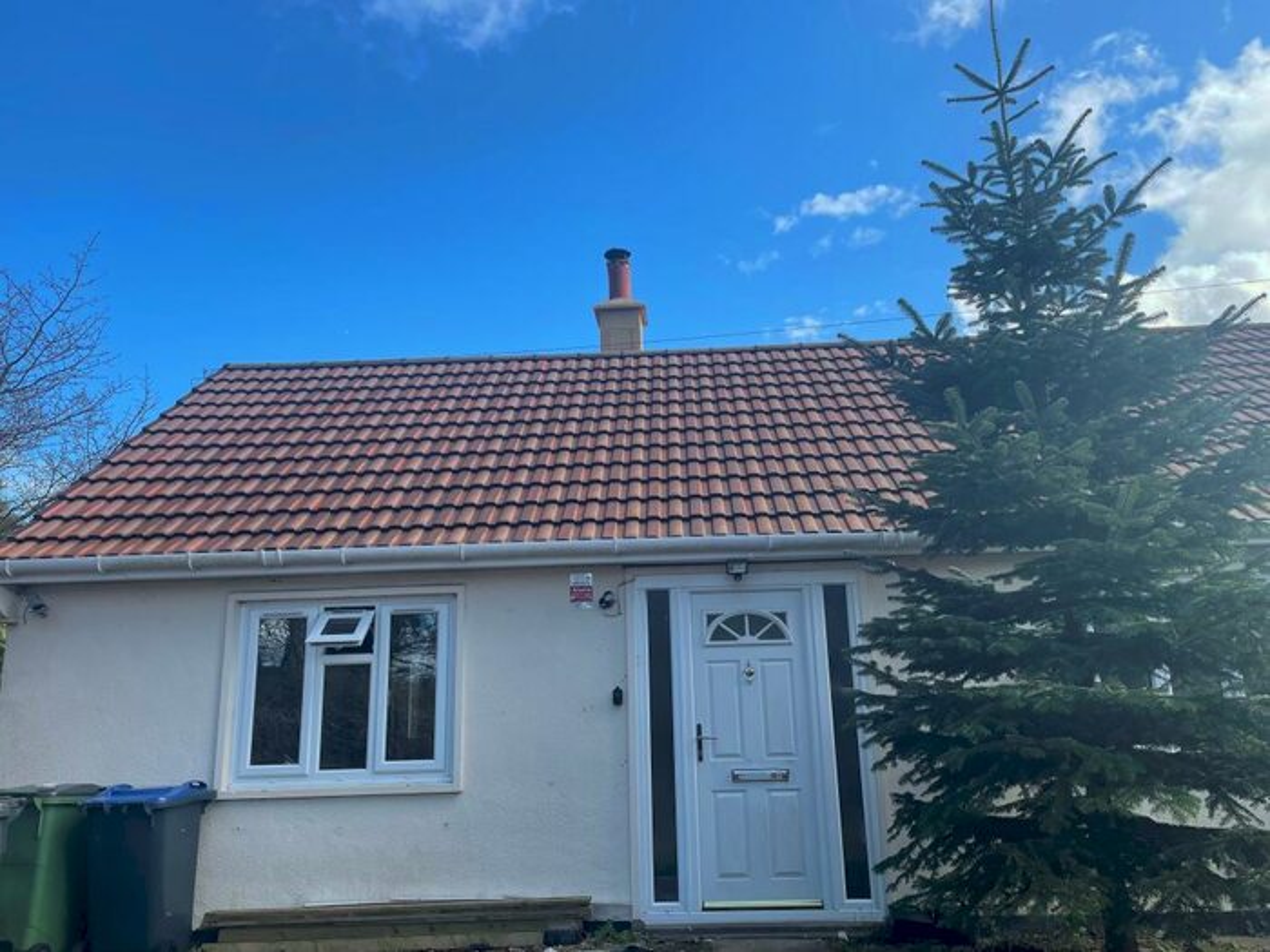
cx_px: 635
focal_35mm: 26
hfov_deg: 67.3
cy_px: 476
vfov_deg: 53.1
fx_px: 954
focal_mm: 4.2
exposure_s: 1/1595
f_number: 1.6
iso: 32
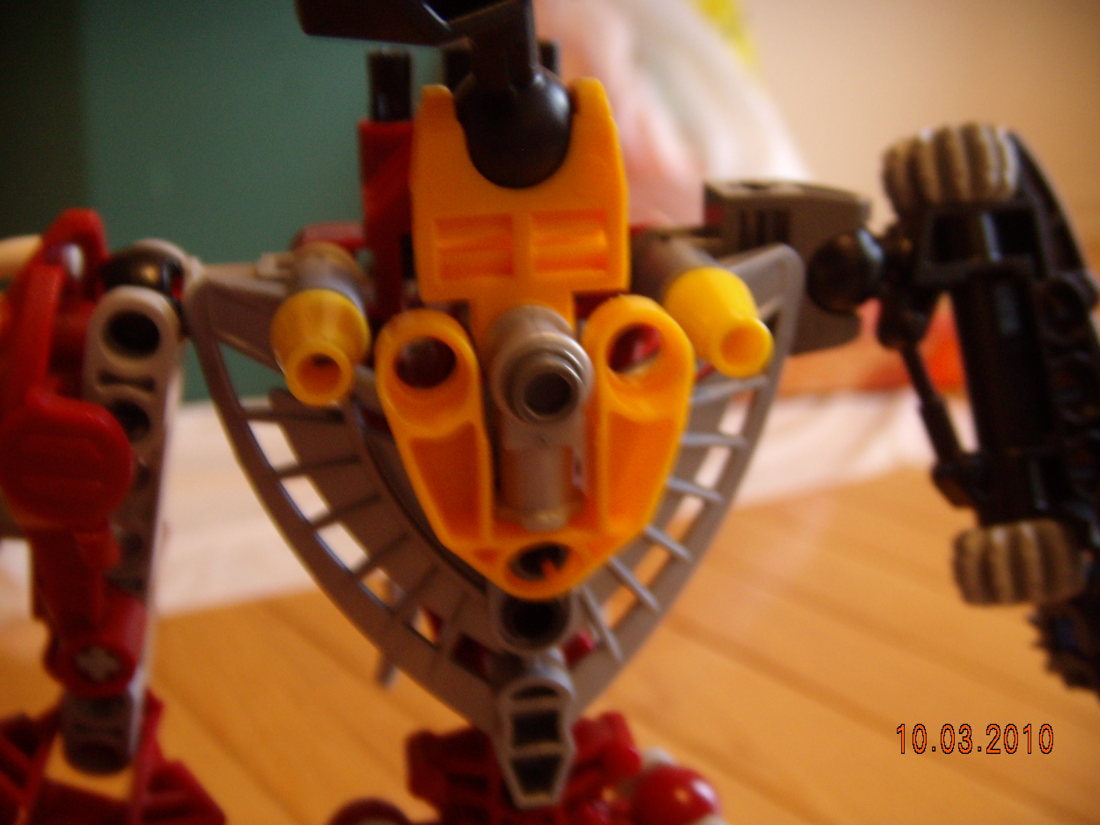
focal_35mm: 38
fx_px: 1208
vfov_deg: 37.7
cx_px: 550
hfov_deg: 49.0
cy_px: 412
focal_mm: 6.4
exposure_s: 1/8.51
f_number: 3.5
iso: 100
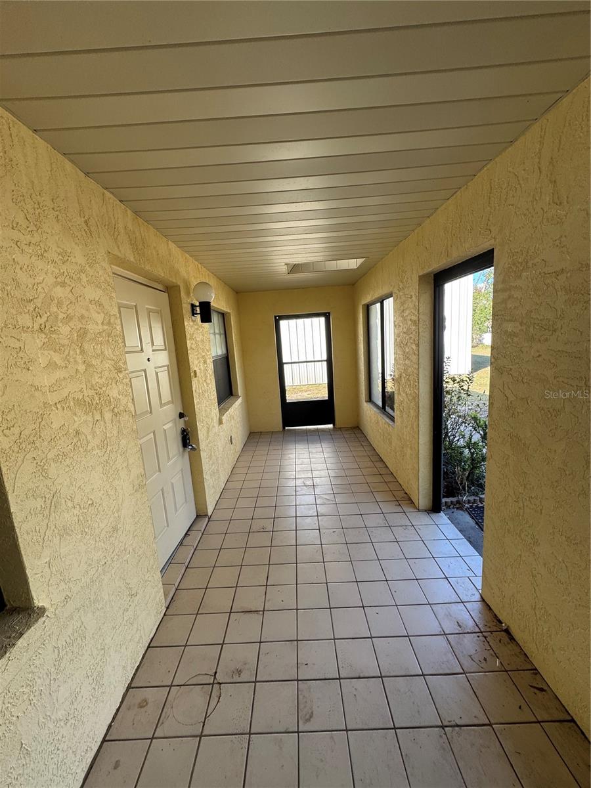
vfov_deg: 102.1
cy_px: 394
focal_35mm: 14
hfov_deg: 85.7
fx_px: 319
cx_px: 296
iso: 40
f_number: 2.2
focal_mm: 2.22
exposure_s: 1/123
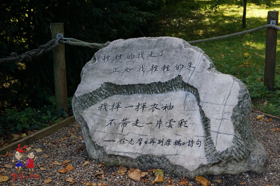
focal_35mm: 51
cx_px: 140
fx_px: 396
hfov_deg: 38.9
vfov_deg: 26.4
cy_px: 93
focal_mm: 34
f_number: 5
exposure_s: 1/1600
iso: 3200
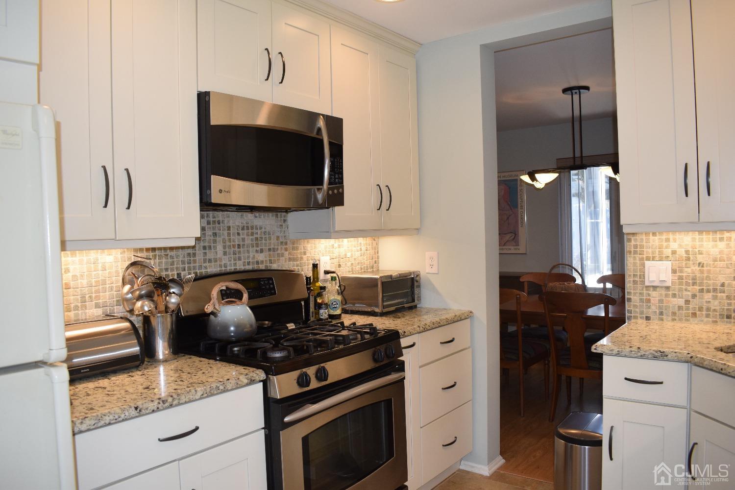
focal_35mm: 27
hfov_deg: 67.4
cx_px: 368
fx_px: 551
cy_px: 245
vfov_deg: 47.9
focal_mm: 18
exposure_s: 1/125
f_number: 5.6
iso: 640
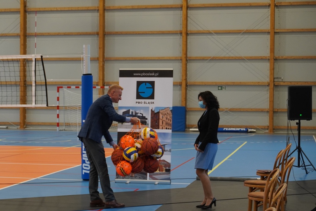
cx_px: 158
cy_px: 106
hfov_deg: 31.9
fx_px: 553
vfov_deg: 21.6
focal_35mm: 63
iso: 1000
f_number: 5.6
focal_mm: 42
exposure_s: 1/160
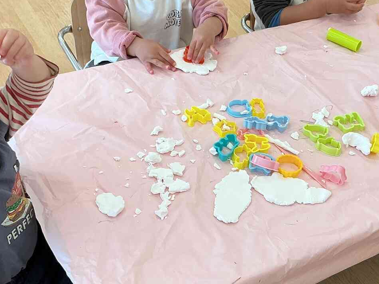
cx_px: 259
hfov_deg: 31.4
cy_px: 111
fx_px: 668
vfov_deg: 24.0
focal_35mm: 61
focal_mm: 3
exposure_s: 1/120
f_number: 1.8
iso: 32
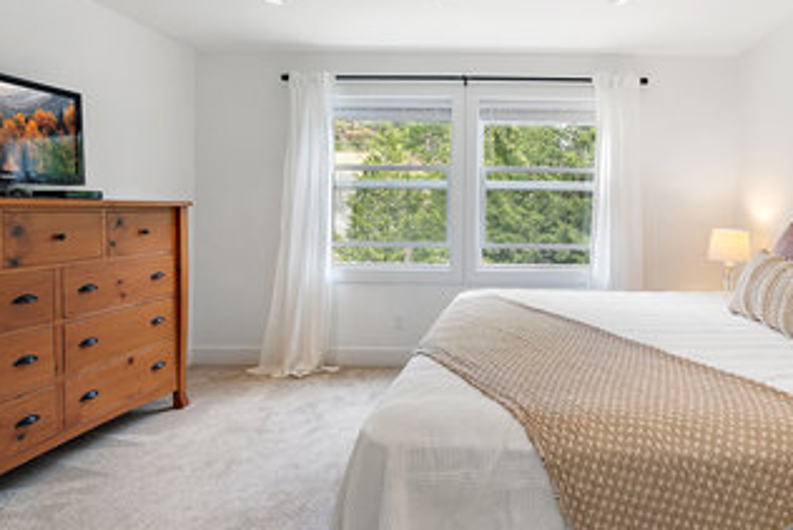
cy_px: 211
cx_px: 523
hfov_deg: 76.3
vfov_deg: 56.8
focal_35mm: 22
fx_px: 485
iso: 320
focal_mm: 16
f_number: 6.3
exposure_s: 1/10
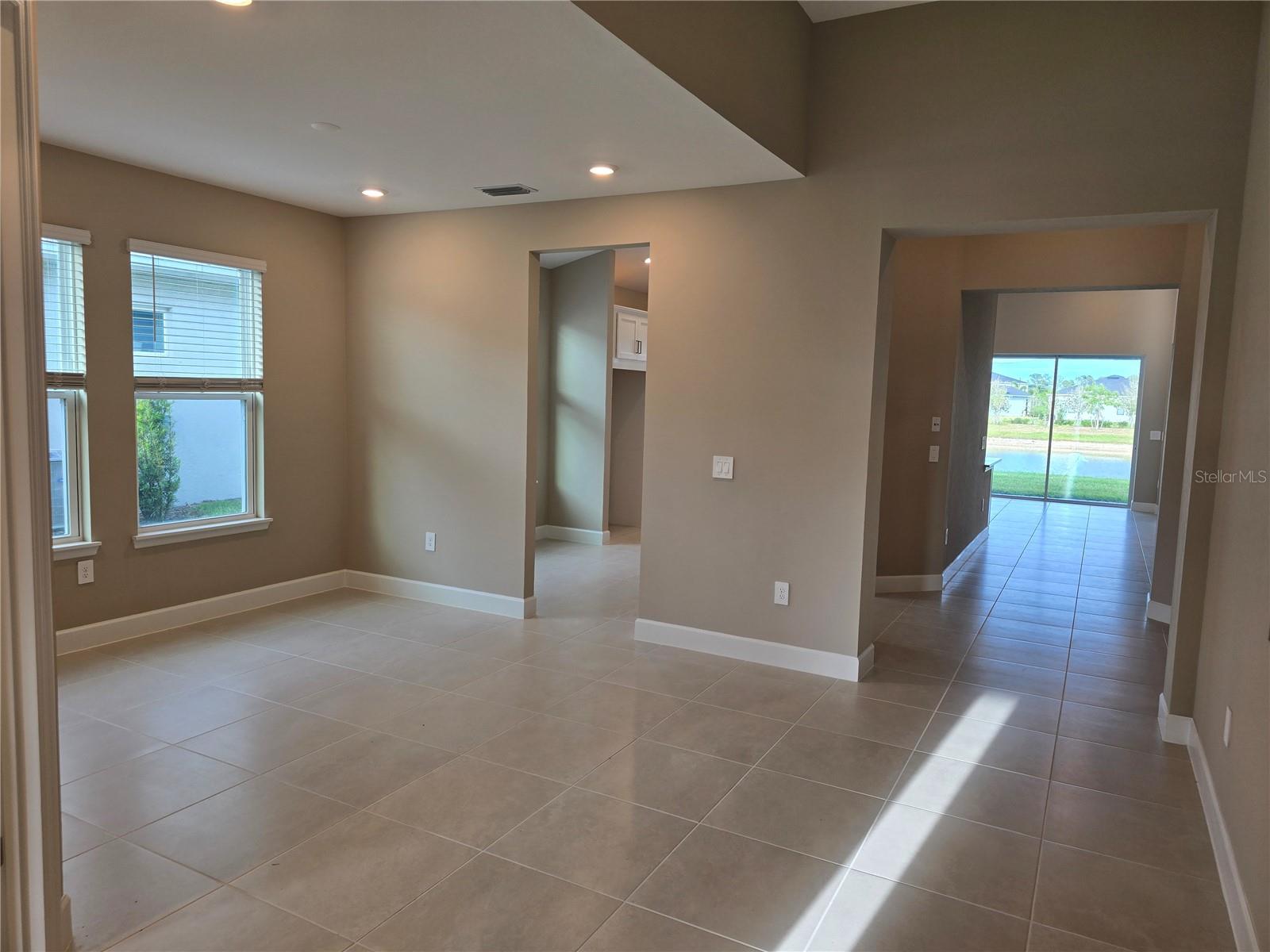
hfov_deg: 73.9
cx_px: 635
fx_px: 844
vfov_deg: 58.9
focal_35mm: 23
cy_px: 476
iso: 40
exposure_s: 1/120
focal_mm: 6.3
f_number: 1.7
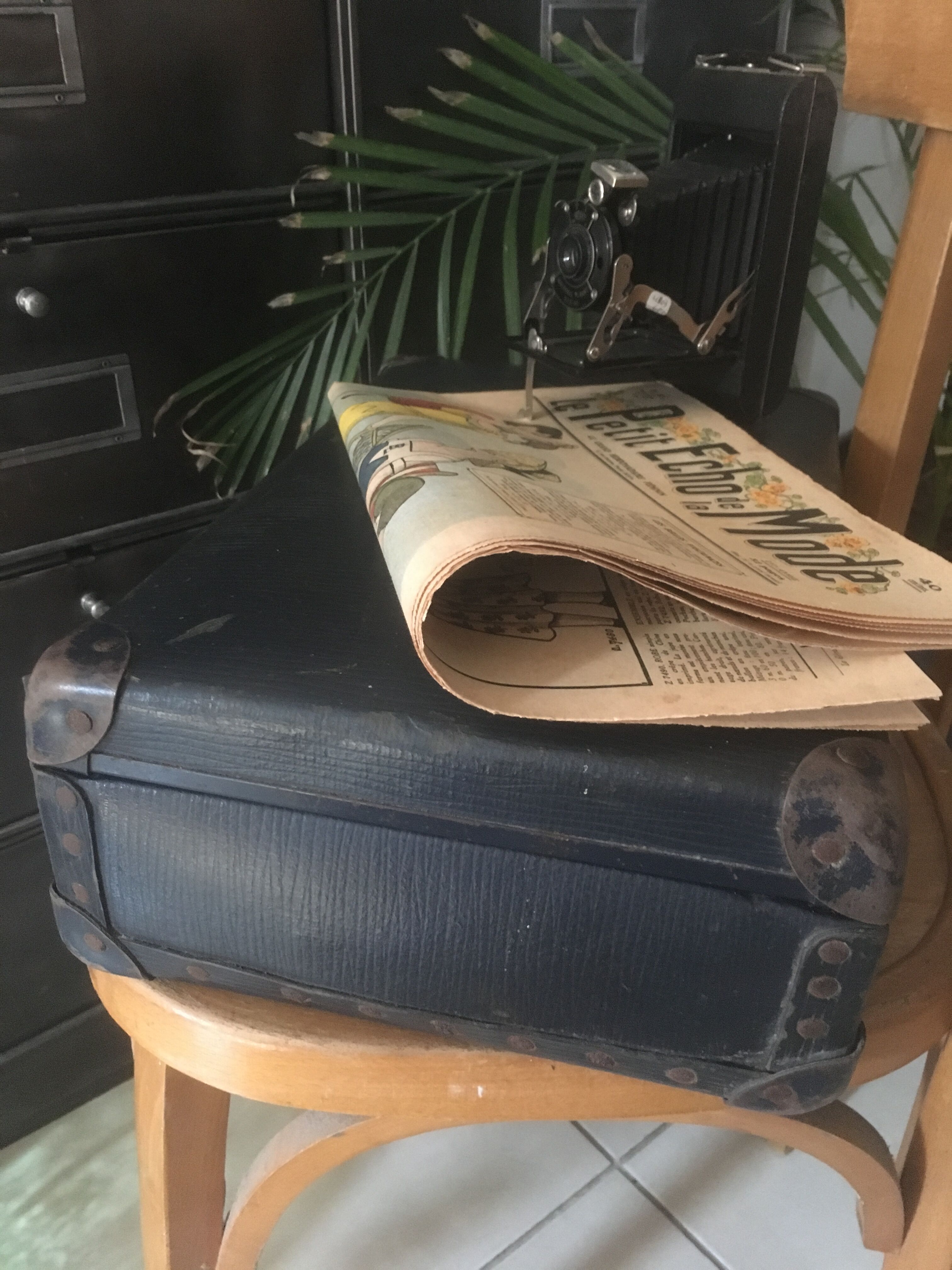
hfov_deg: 48.2
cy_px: 635
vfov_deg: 61.7
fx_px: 1063
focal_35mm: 29
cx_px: 476
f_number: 2.2
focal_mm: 4.15
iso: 500
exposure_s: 1/17
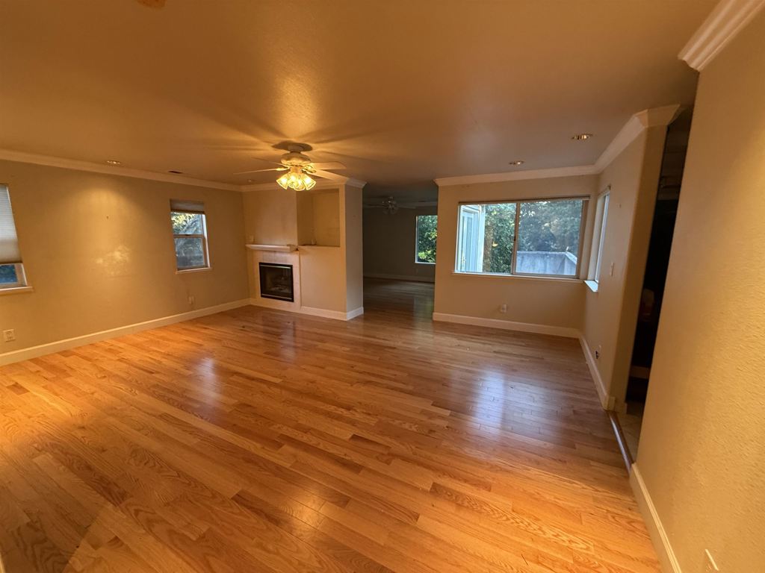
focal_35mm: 14
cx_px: 382
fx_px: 309
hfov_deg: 102.1
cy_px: 286
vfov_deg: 85.7
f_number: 2.2
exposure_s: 1/60
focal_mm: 2.22
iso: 320
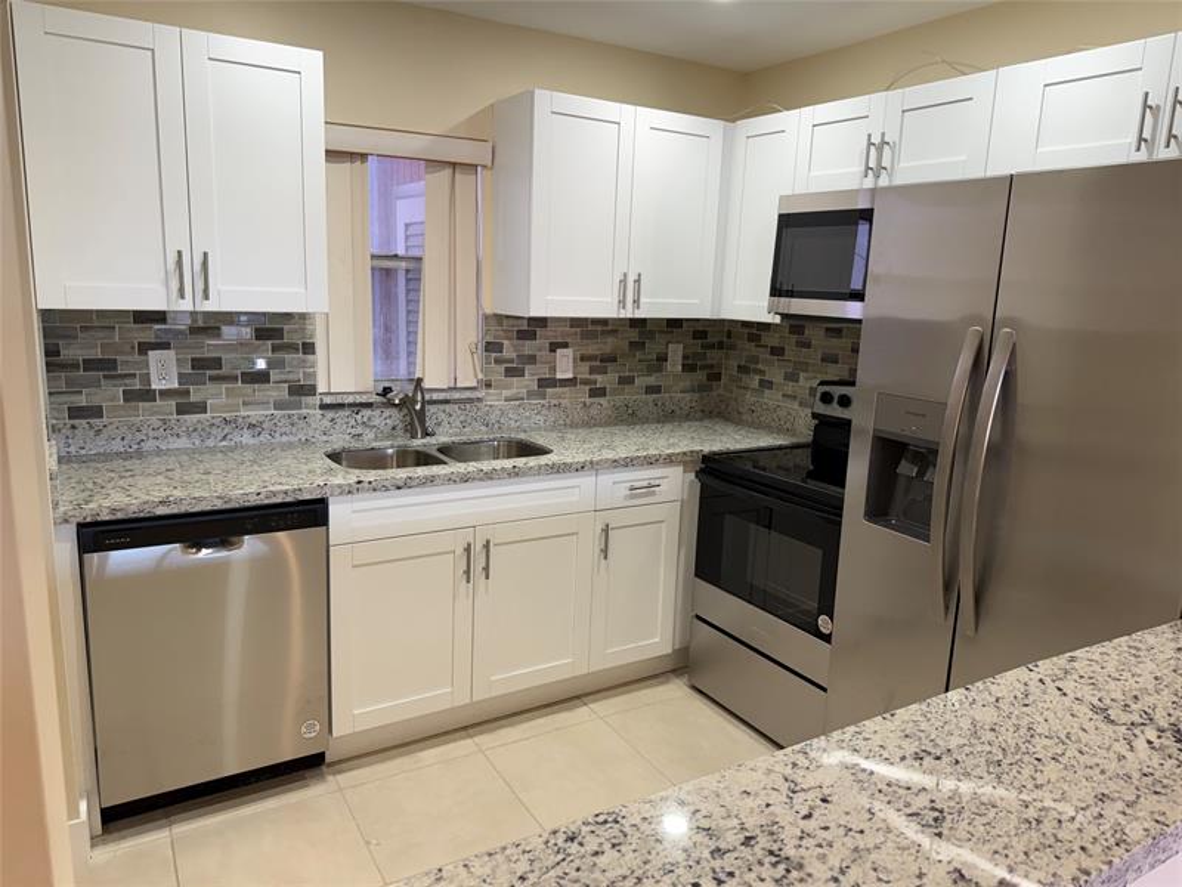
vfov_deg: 56.8
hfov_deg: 71.6
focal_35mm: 24
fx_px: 820
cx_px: 591
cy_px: 444
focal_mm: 6.76
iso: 160
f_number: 1.78
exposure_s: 1/120
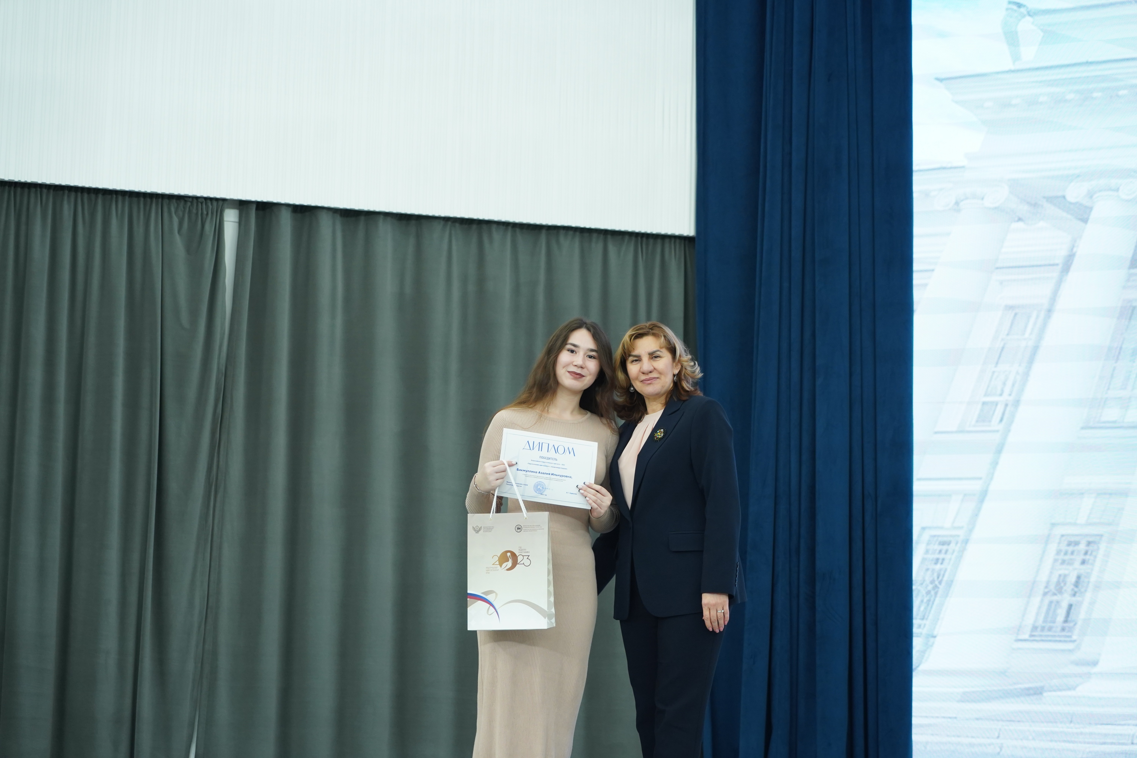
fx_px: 2211
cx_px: 568
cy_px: 379
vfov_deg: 19.5
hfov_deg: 28.8
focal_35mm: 70
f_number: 4
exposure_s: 1/125
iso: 1600
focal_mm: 70
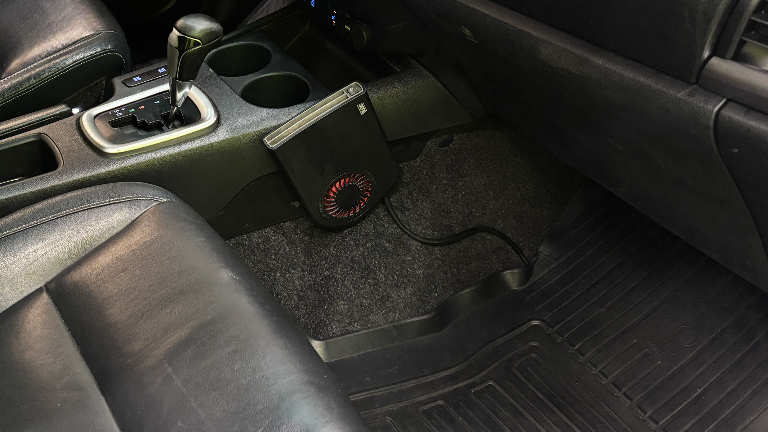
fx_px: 1018
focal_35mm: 50
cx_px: 234
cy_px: 39
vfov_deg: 23.3
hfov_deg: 40.6
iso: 400
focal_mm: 5.96
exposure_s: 1/33
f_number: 1.6
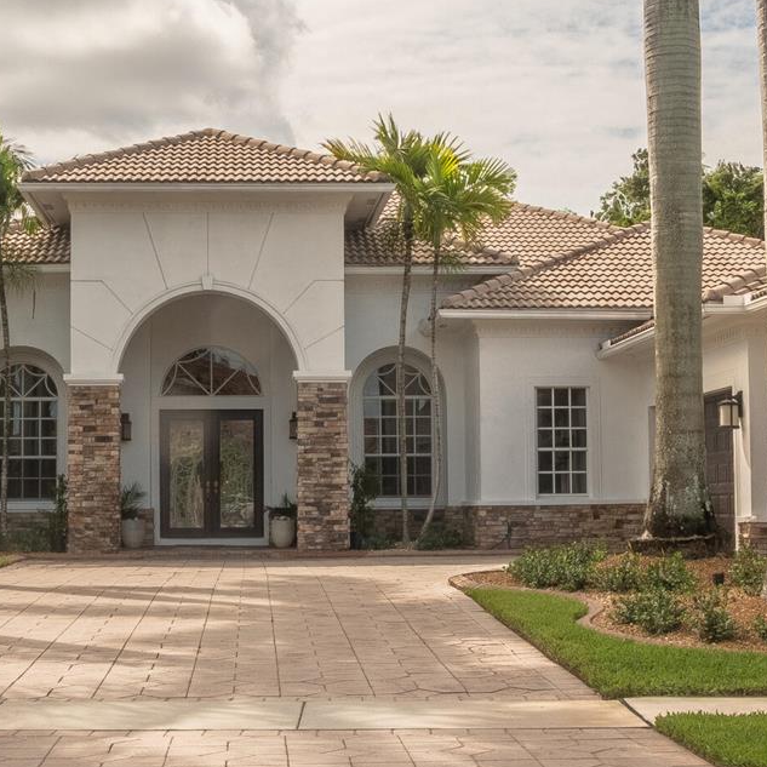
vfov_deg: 26.1
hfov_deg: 26.1
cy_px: 409
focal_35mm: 66
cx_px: 337
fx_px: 1655
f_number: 20
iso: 200
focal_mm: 16
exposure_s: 1/220
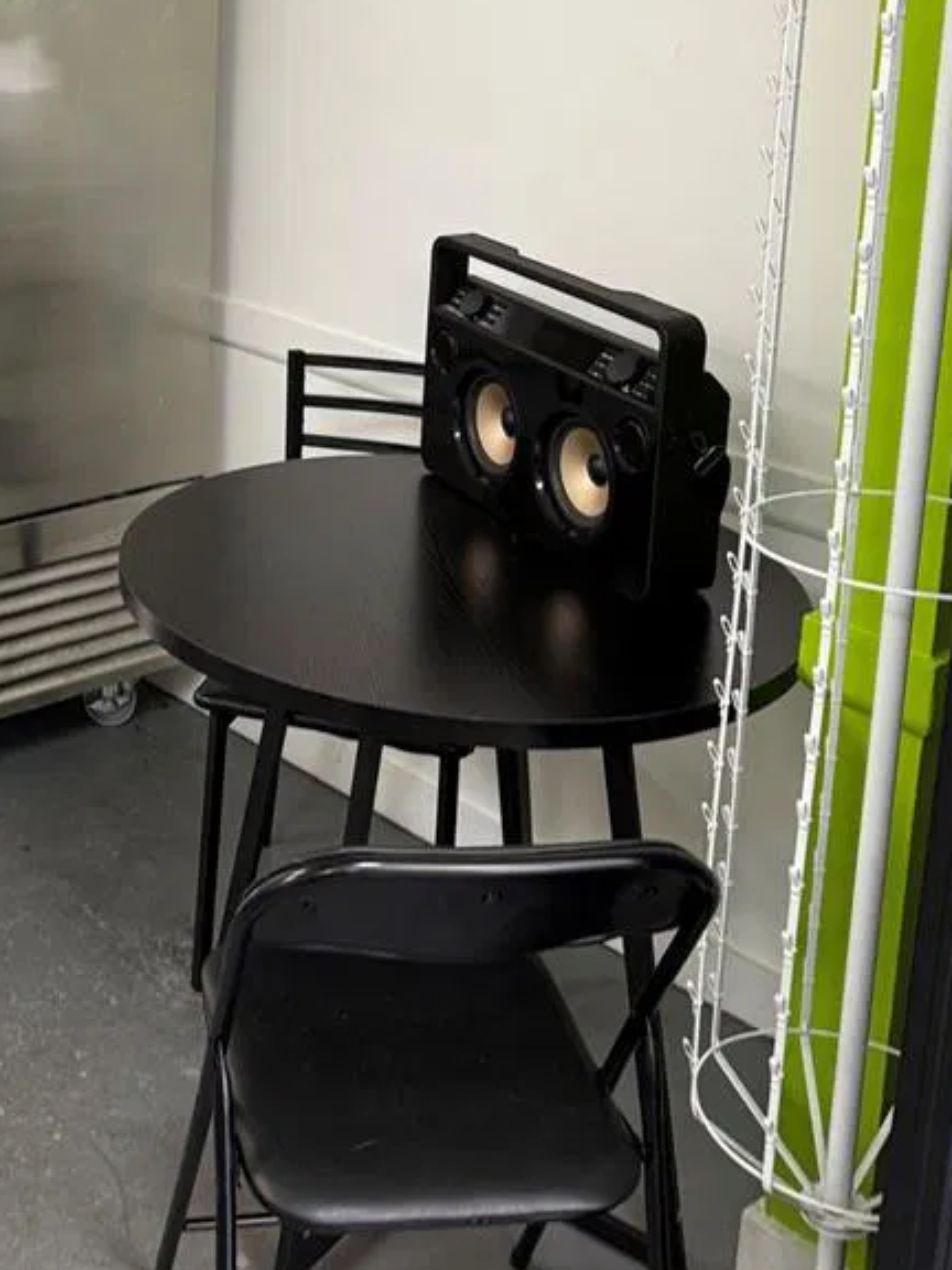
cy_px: 234
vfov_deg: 36.7
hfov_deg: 27.9
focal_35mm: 50
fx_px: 1833
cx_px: 73
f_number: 1.78
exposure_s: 1/60
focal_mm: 6.76
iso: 125
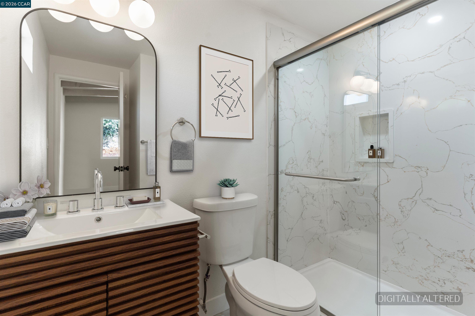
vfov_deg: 70.4
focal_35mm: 17
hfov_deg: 93.3
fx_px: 224
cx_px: 238
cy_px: 158
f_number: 6.3
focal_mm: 17
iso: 400
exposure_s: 1/30
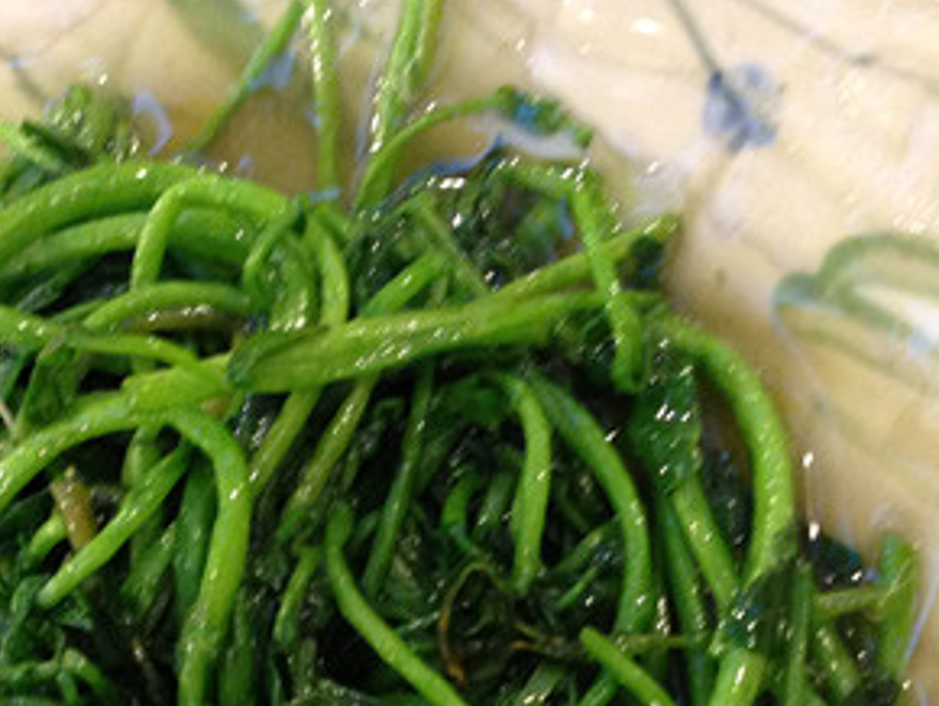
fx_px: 2471
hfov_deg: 21.3
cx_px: 214
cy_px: 952
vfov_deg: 15.4
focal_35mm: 91
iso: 250
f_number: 2.4
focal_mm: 4.13
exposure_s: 1/20
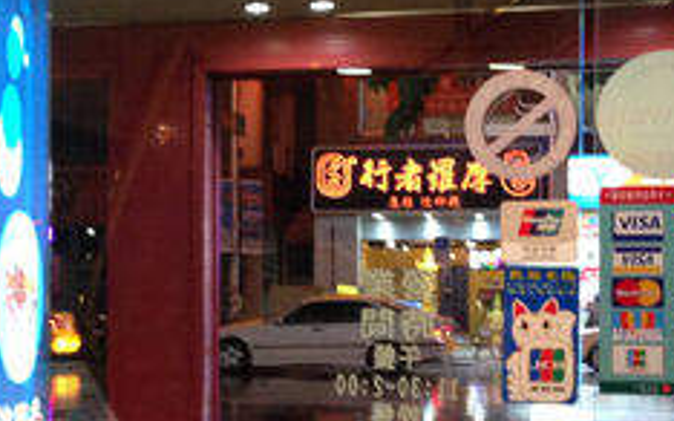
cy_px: 272
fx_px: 1781
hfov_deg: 21.0
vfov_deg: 13.5
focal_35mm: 97
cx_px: 63
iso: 250
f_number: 2.4
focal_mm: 4.13
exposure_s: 1/20
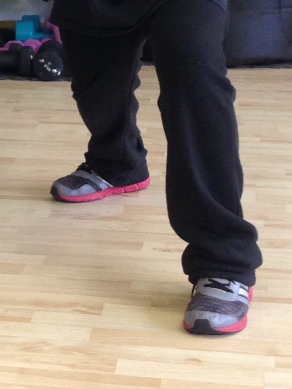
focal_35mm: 138
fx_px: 1553
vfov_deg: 14.1
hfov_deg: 10.6
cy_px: -15
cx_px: -54
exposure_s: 1/20
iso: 100
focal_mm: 4.12
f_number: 2.4
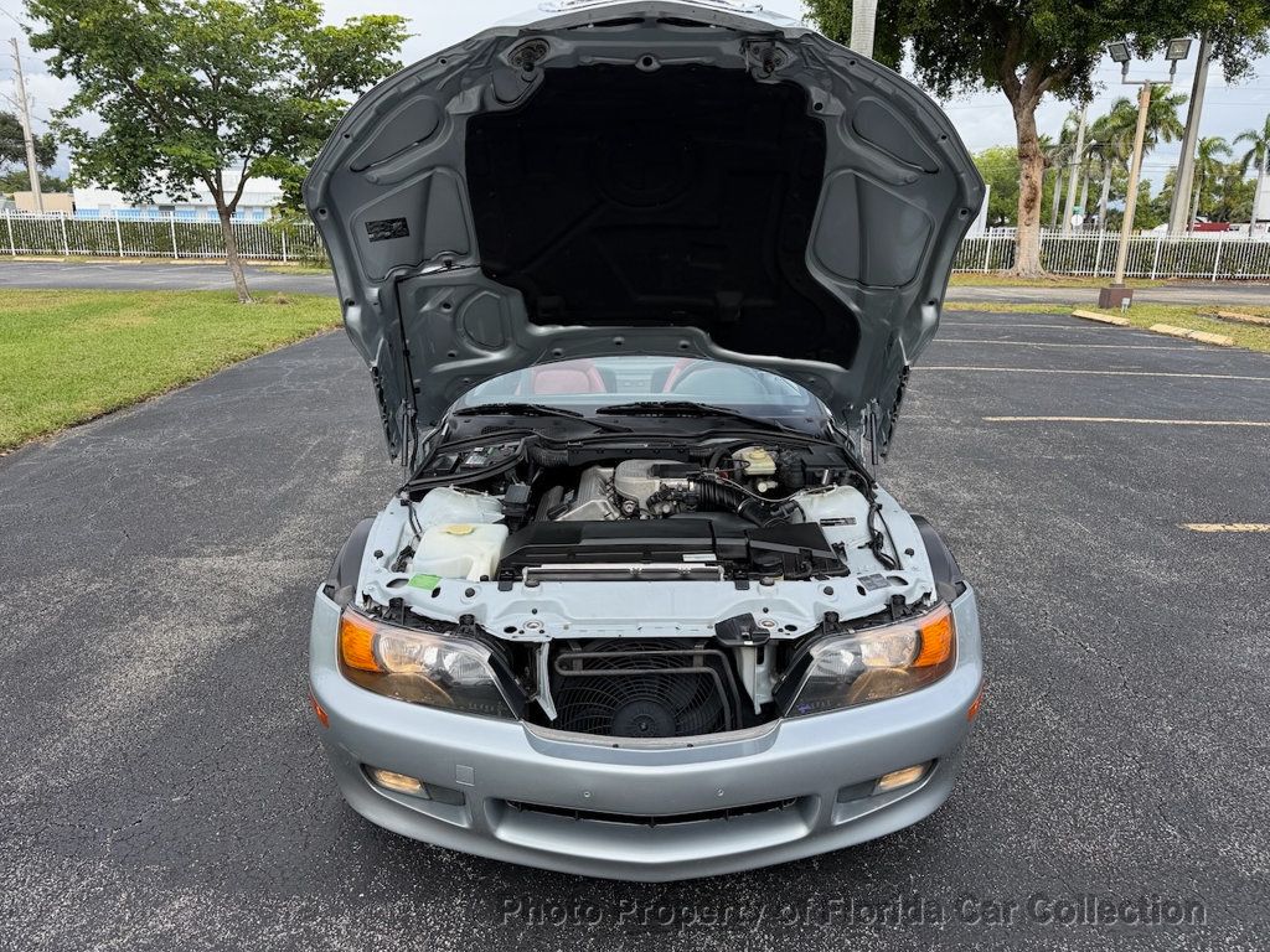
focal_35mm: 24
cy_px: 476
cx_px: 635
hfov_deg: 71.6
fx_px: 881
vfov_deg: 56.8
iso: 80
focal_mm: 6.76
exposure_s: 1/2053
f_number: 1.78
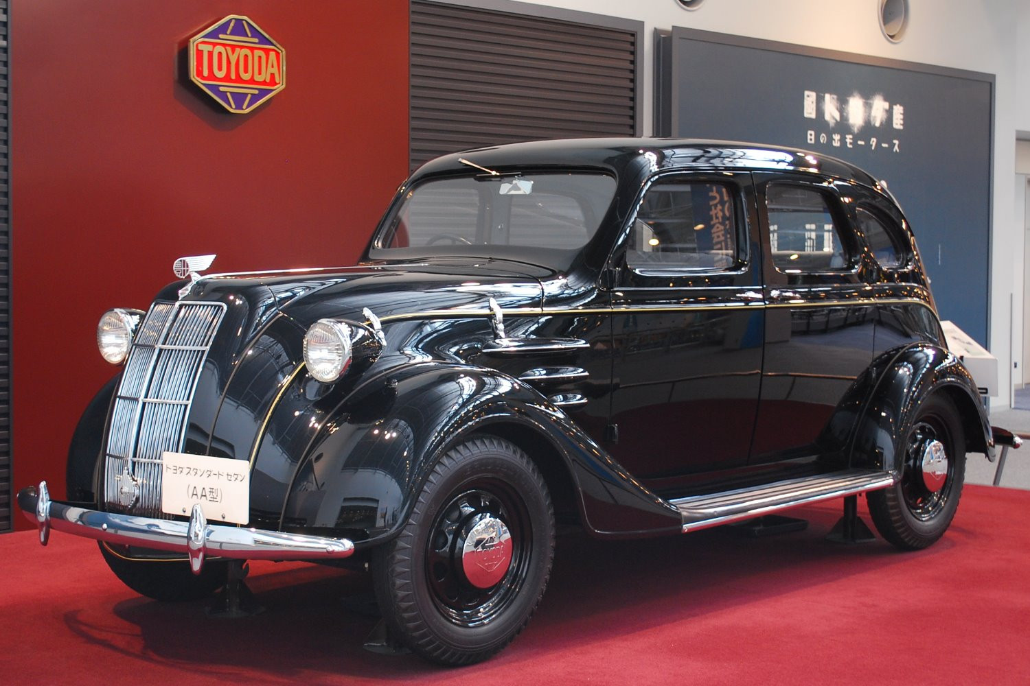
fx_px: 1373
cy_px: 343
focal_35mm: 48
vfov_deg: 28.1
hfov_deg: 41.1
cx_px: 515
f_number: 5
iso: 400
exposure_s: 1/15
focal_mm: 32
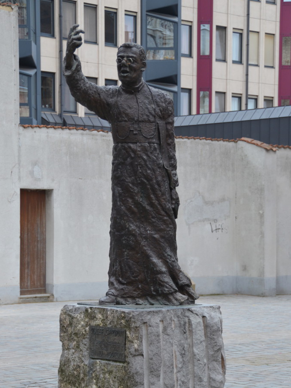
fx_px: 1031
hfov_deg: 16.1
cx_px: 145
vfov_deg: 21.3
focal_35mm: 92
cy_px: 217
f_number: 4.8
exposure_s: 1/60
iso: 400
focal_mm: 56
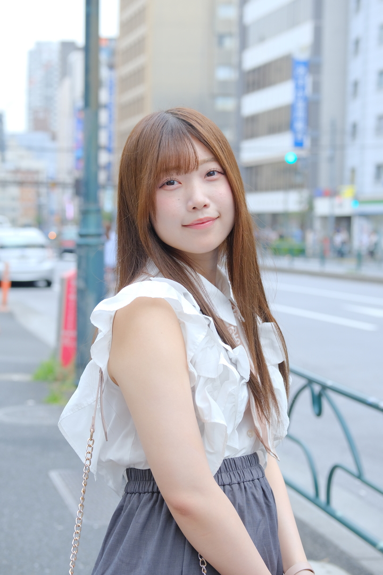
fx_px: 1197
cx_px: 192
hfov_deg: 18.2
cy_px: 288
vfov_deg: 27.0
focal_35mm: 75
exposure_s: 1/160
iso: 800
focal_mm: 50
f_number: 4
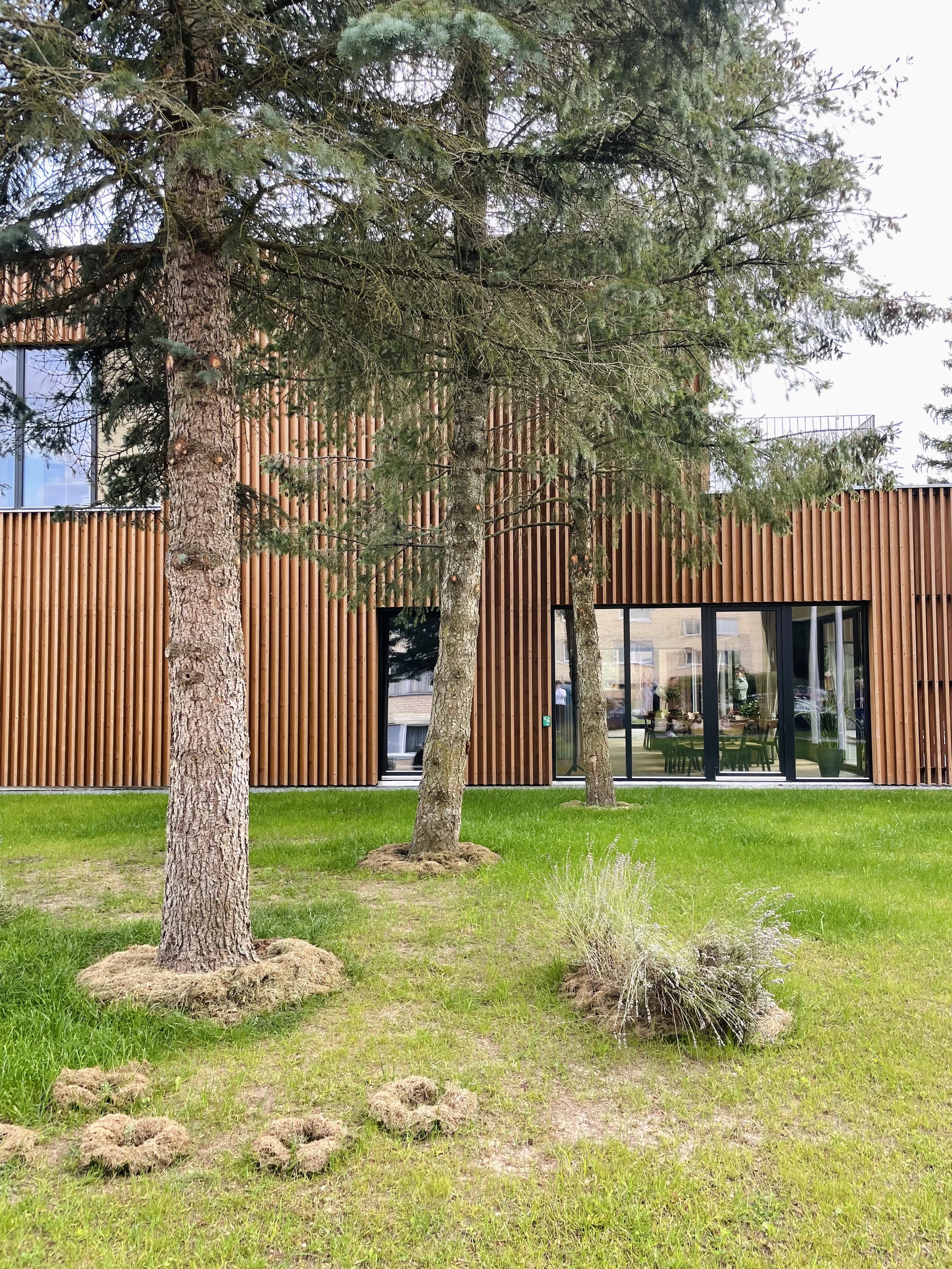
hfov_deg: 53.1
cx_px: 476
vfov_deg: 67.3
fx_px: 953
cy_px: 634
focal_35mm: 26
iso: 32
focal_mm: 4.2
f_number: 1.6
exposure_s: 1/214
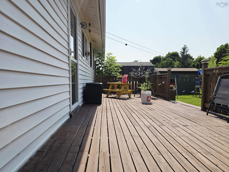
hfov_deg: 73.9
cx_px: 114
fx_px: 152
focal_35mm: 23
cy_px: 86
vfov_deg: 58.9
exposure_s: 1/1250
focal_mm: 6.3
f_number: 1.7
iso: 12
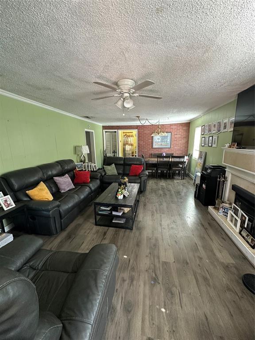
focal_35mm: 14
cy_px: 170
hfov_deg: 85.7
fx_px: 138
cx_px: 128
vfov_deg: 102.1
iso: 320
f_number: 2.2
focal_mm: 2.22
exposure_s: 1/65
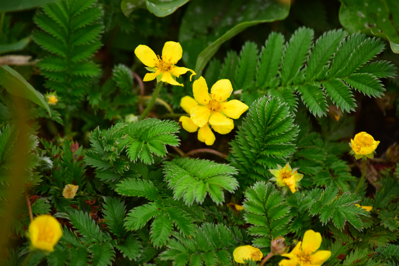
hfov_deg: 5.7
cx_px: 200
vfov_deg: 3.8
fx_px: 3990
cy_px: 133
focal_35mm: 360
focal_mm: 240
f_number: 5.3
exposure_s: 1/250
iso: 560
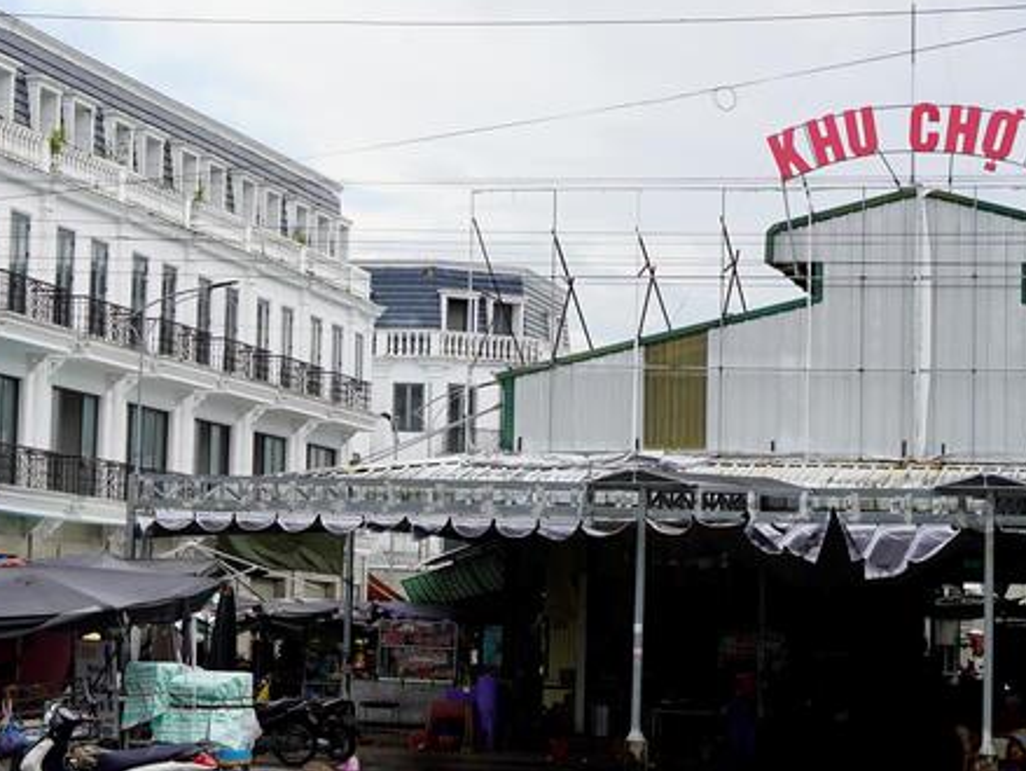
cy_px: 349
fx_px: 3115
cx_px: 269
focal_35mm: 105
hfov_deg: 18.6
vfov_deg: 14.1
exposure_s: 1/400
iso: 100
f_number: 5
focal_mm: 40
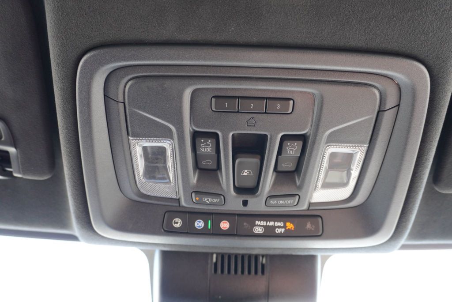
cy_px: 151
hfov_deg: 61.9
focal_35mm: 30
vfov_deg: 43.7
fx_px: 377
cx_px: 226
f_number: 4
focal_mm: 20
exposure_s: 1/60
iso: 500
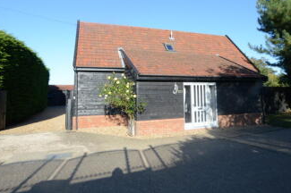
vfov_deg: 56.7
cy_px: 78
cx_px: 146
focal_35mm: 22
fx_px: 178
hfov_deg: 78.6
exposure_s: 1/50
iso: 100
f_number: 13
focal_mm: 10
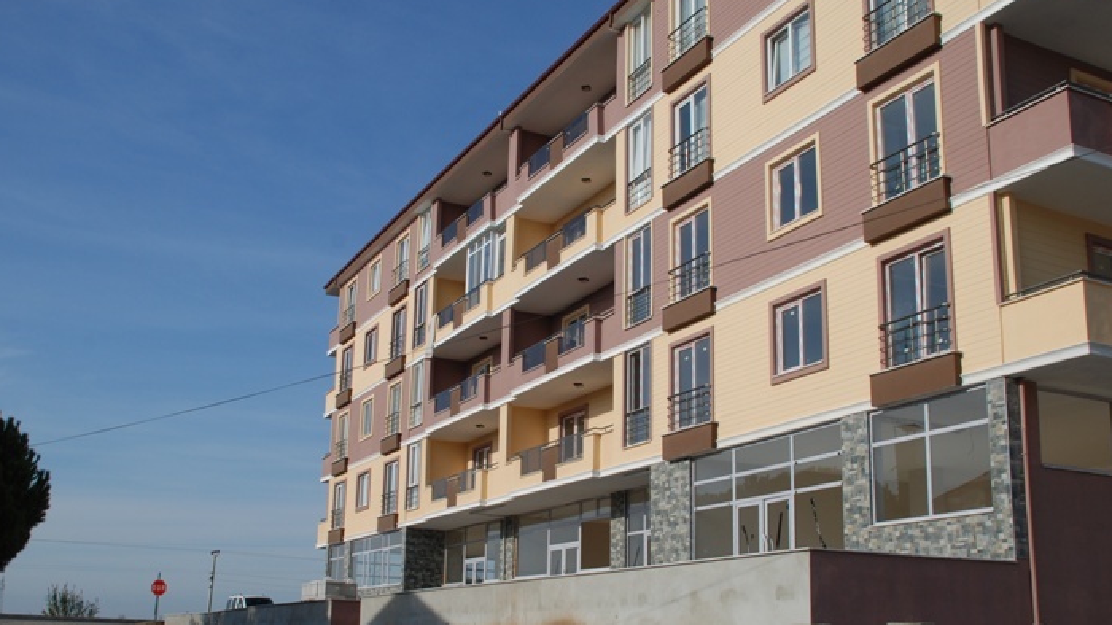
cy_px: 402
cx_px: 542
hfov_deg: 55.3
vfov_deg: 32.6
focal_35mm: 36
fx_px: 1061
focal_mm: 20
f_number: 9
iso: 125
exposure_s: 1/320
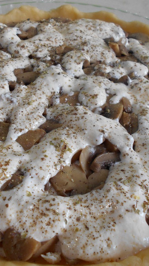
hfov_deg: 30.1
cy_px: 132
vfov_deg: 51.6
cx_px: 47
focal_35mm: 39
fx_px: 274
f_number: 3.2
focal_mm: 4.6
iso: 200
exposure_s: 1/30
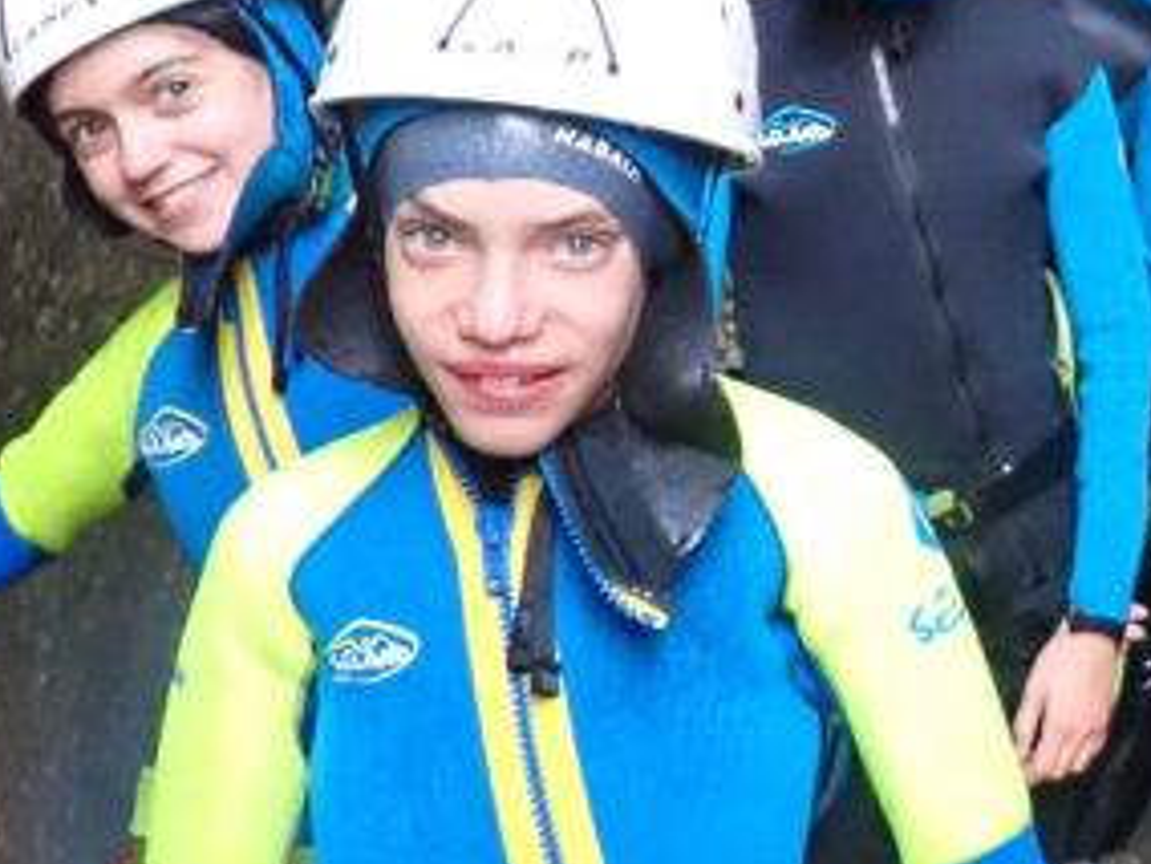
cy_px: 20
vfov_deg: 16.1
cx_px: 1500
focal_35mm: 90
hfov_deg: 20.0
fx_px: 2993
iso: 1250
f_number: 2
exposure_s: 1/500
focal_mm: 4.5
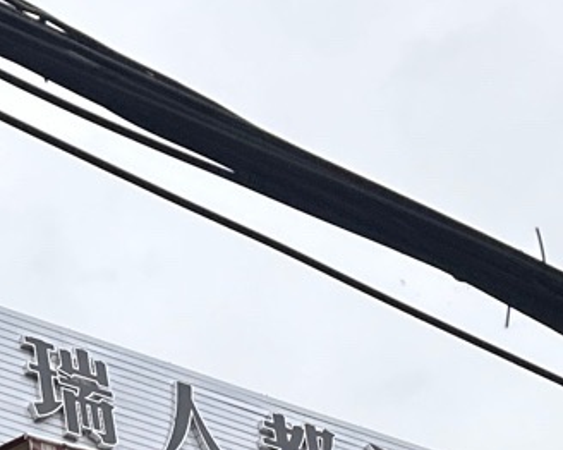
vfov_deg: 9.2
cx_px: -165
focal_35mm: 143
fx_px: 2381
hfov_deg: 13.0
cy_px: 1213
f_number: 1.78
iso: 80
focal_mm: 6.86
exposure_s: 1/594
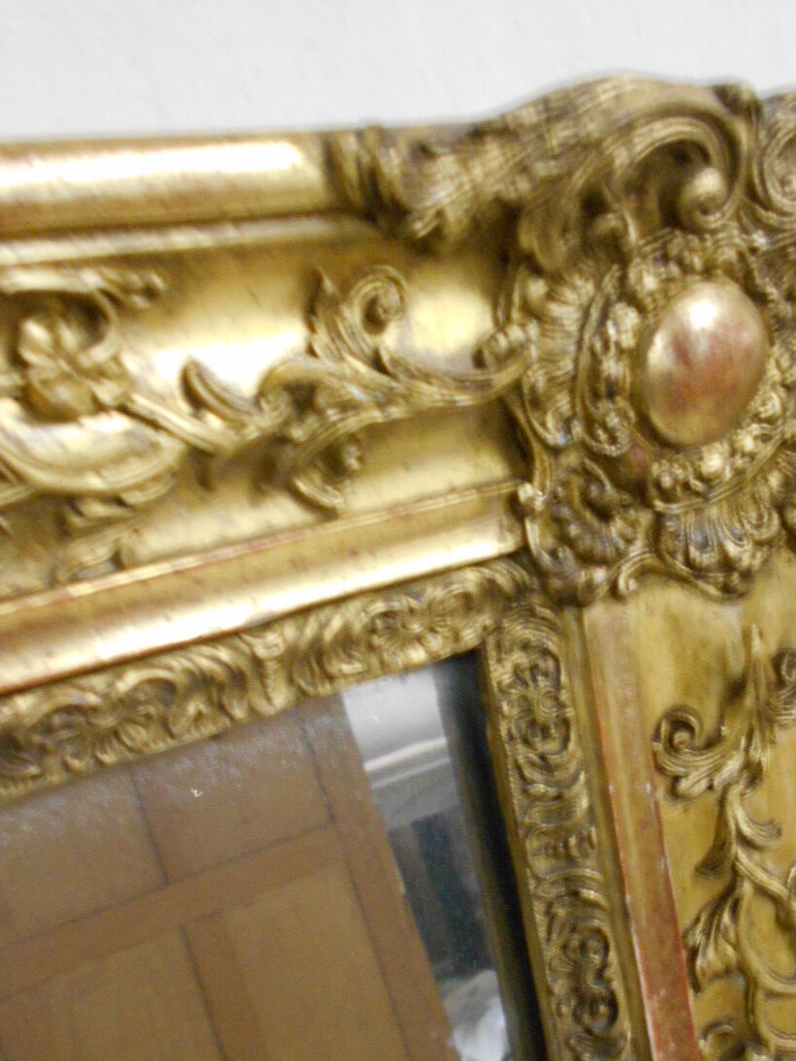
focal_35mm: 38
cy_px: 671
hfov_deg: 37.6
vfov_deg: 48.5
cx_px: 451
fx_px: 1165
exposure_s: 1/8
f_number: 3.2
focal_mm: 4.6
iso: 560
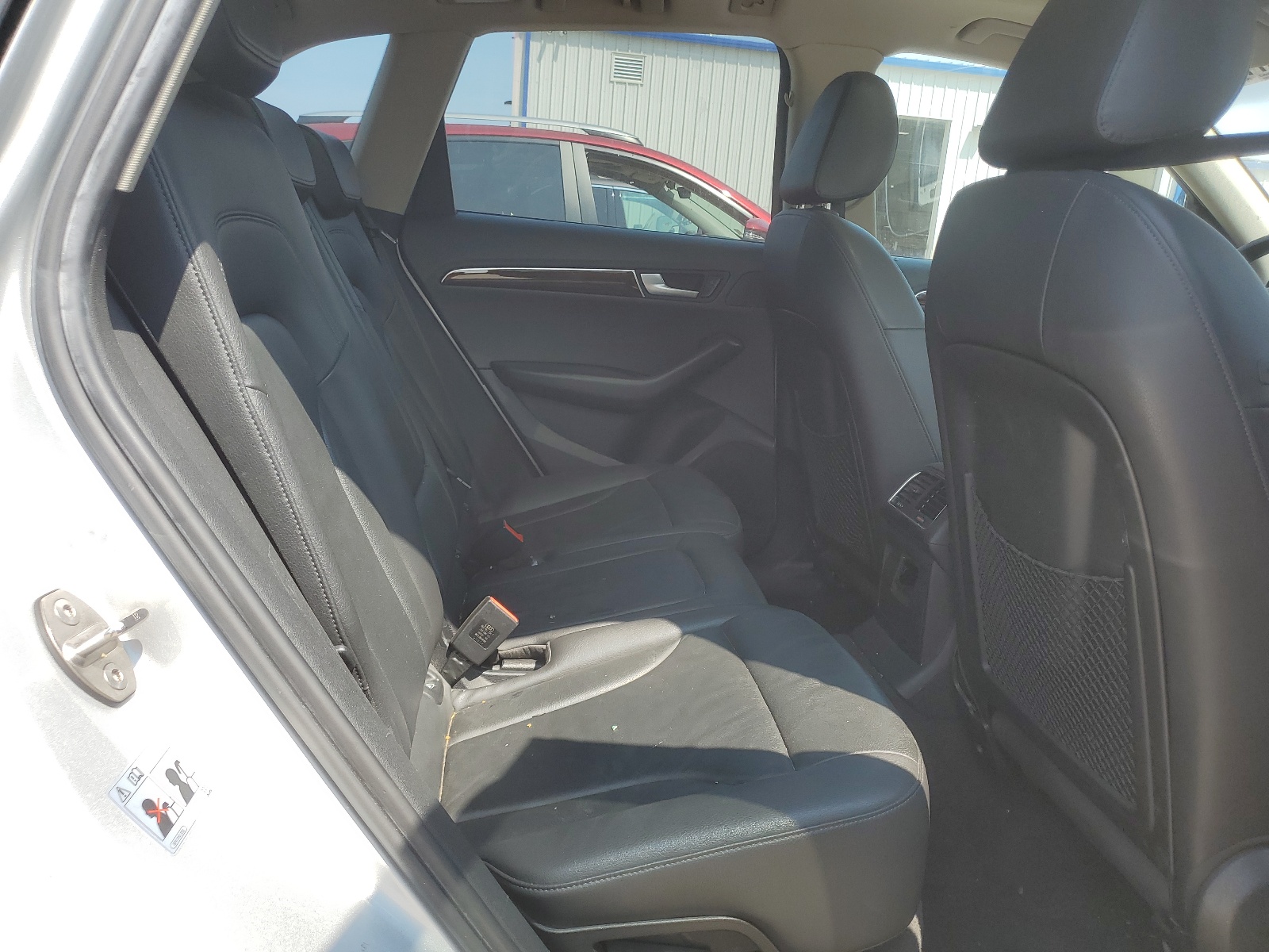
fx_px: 953
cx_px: 634
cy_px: 476
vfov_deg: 53.1
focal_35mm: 26
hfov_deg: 67.3
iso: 50
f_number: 1.5
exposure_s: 1/714
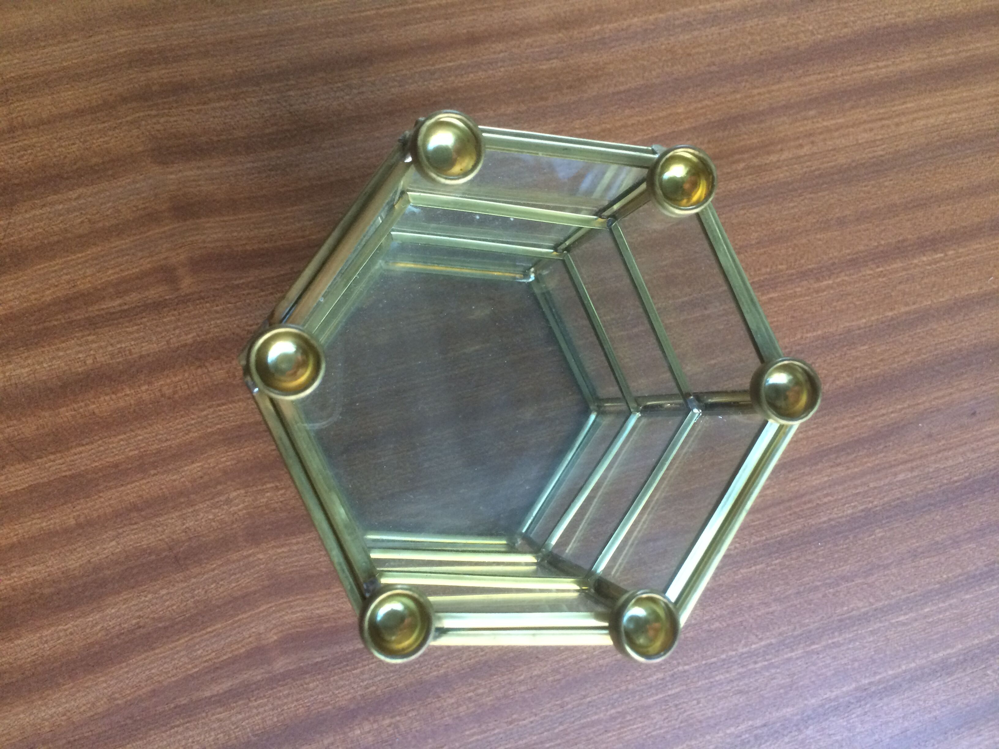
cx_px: 500
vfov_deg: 48.2
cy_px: 374
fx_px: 837
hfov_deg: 61.7
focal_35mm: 29
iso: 80
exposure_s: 1/33
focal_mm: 4.15
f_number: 2.2
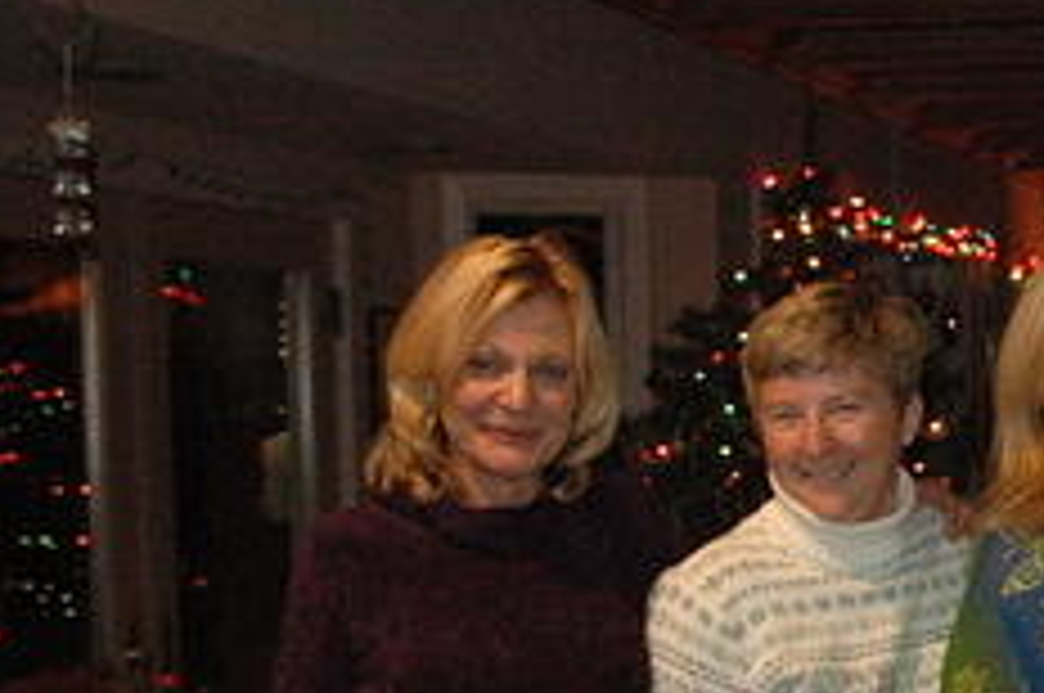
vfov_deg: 14.9
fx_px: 2635
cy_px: 533
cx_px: 1359
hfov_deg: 20.5
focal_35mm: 91
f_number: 4.5
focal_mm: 22
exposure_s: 1/60
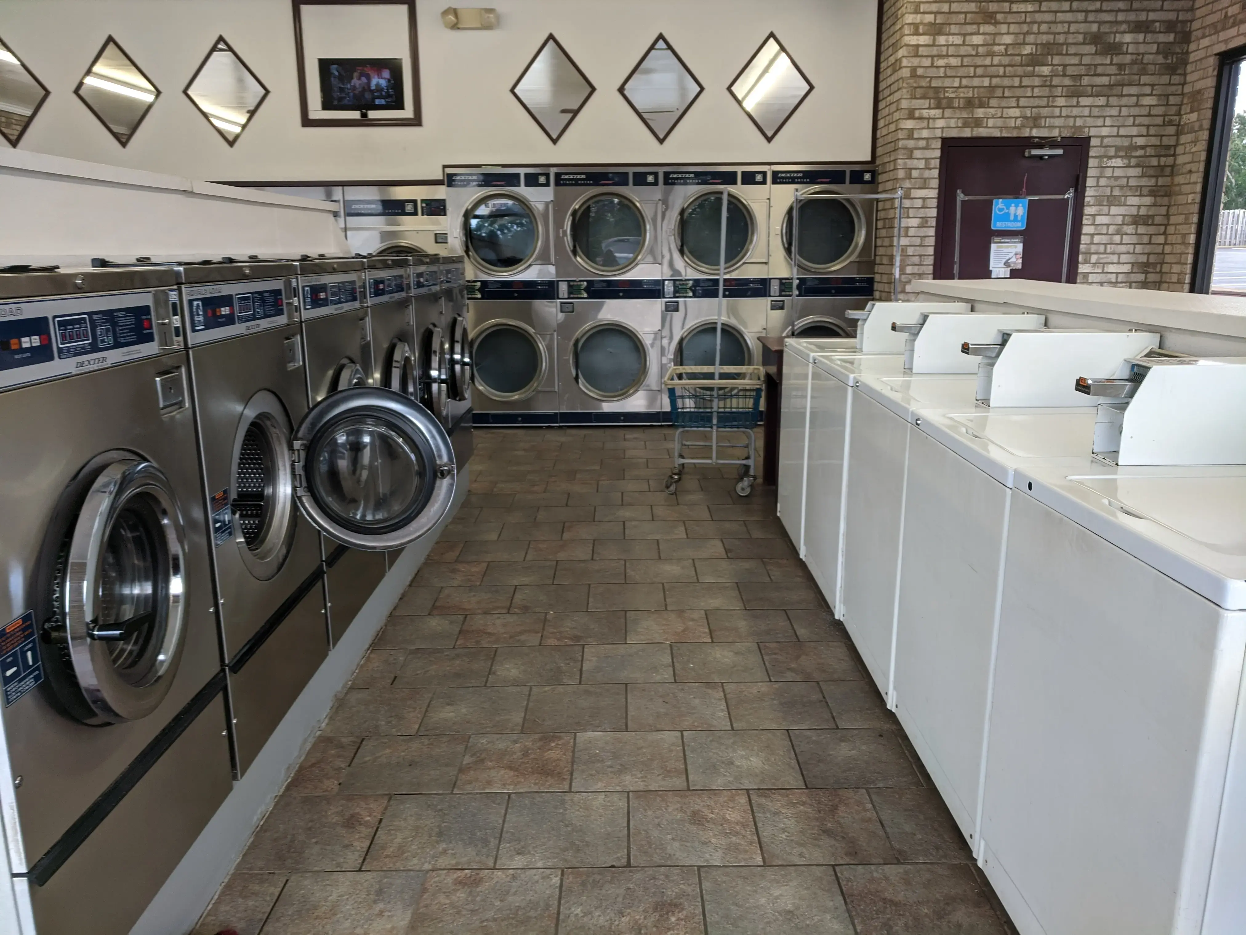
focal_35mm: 26
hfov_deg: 67.3
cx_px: 623
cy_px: 468
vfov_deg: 53.1
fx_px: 936
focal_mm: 4.67
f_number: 2
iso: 63
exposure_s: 1/120
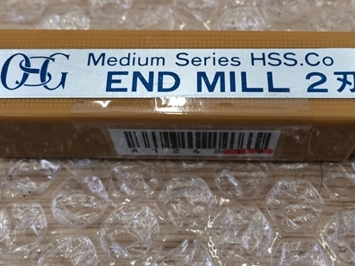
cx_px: 183
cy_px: 81
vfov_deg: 31.8
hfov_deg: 42.1
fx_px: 461
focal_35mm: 45
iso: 40
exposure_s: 1/40
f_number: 2.2
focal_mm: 4.15
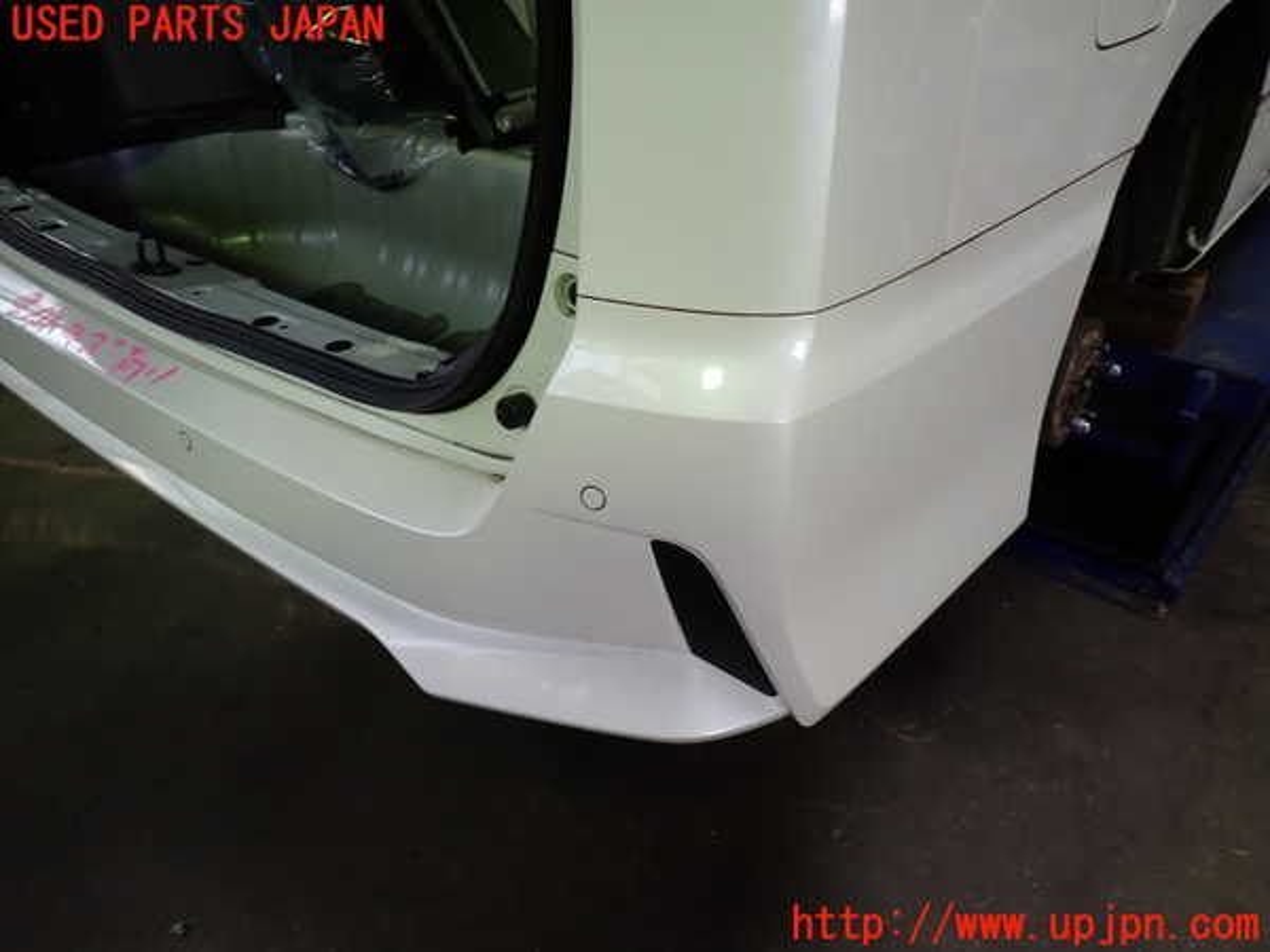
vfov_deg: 54.9
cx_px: 635
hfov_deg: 69.4
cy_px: 476
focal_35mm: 25
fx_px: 917
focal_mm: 4.5
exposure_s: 1/60
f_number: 2
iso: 100
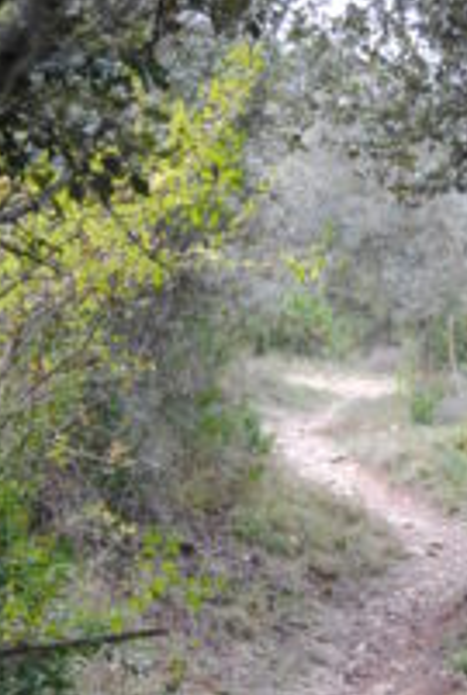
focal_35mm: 135
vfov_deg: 15.1
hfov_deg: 10.2
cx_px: 379
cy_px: 463
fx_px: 2613
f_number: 4.5
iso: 400
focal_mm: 32
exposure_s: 1/80
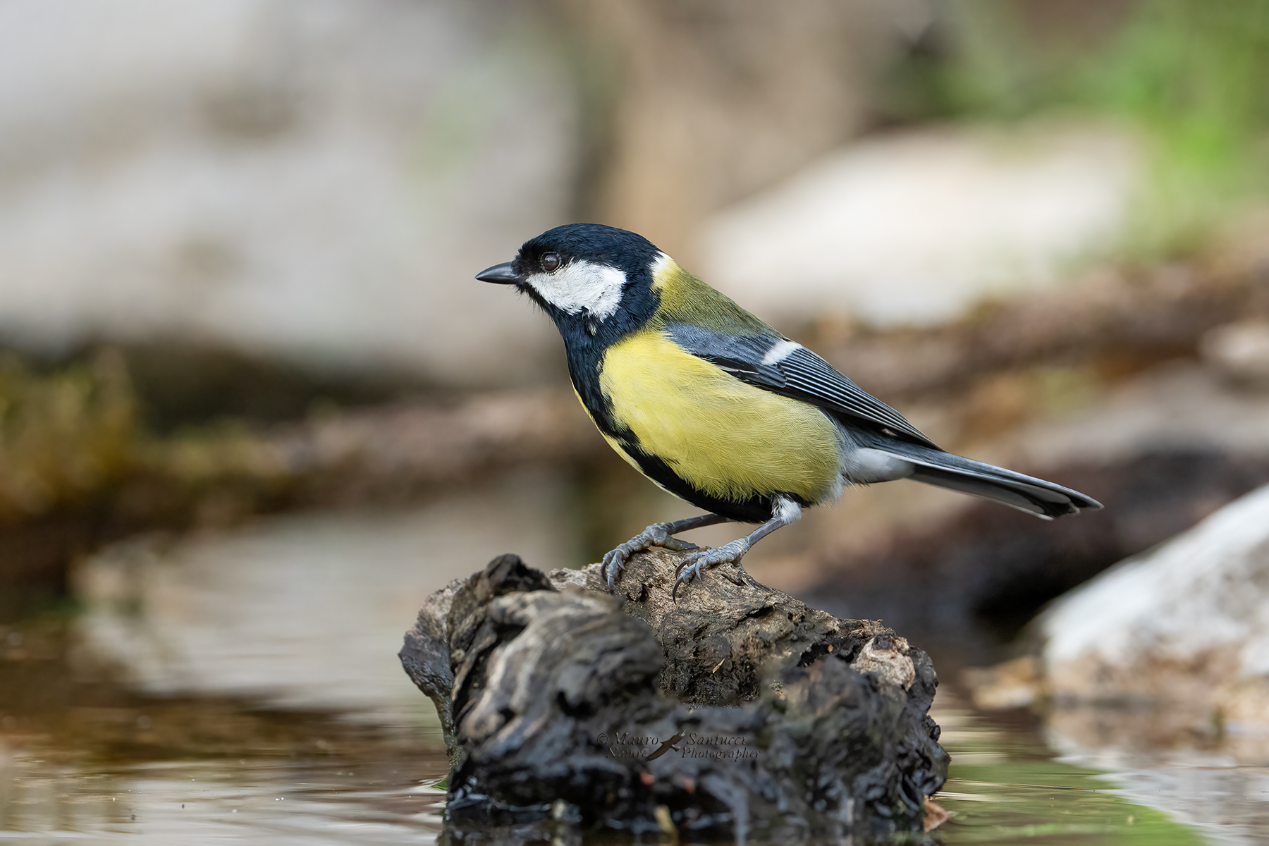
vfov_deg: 1.7
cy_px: 423
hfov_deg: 2.5
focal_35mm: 830
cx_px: 634
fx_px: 29238
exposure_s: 1/1600
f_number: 8
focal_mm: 553
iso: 3200
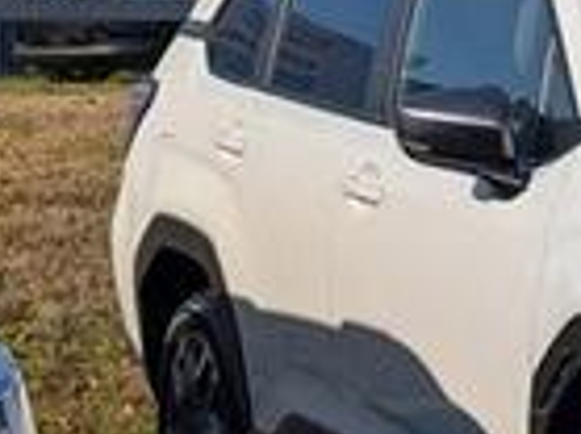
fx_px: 2985
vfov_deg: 8.3
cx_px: 894
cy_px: 330
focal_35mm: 178
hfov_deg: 10.7
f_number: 1.68
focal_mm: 6.9
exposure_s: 1/3333
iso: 23
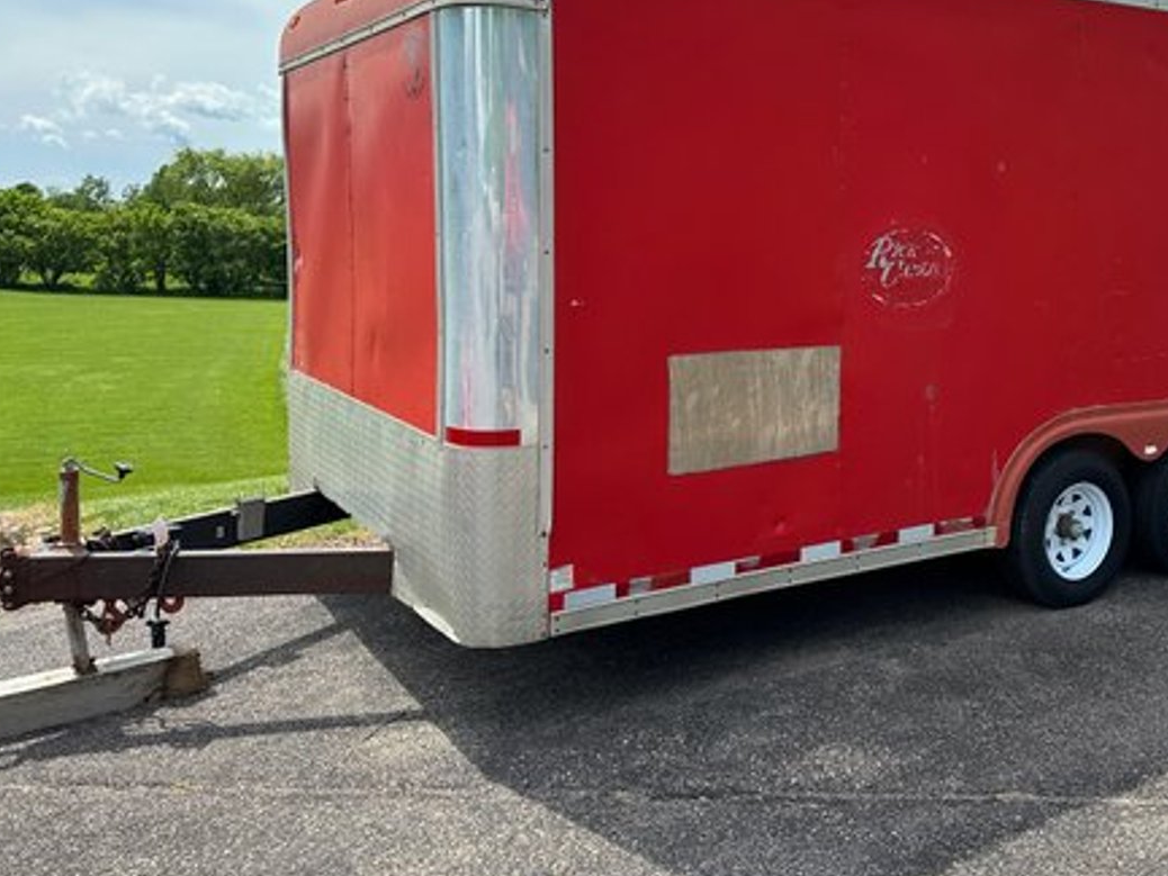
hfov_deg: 51.3
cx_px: 806
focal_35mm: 35
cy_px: 287
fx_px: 1181
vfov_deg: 40.2
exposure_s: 1/3356
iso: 80
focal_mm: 6.86
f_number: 1.78
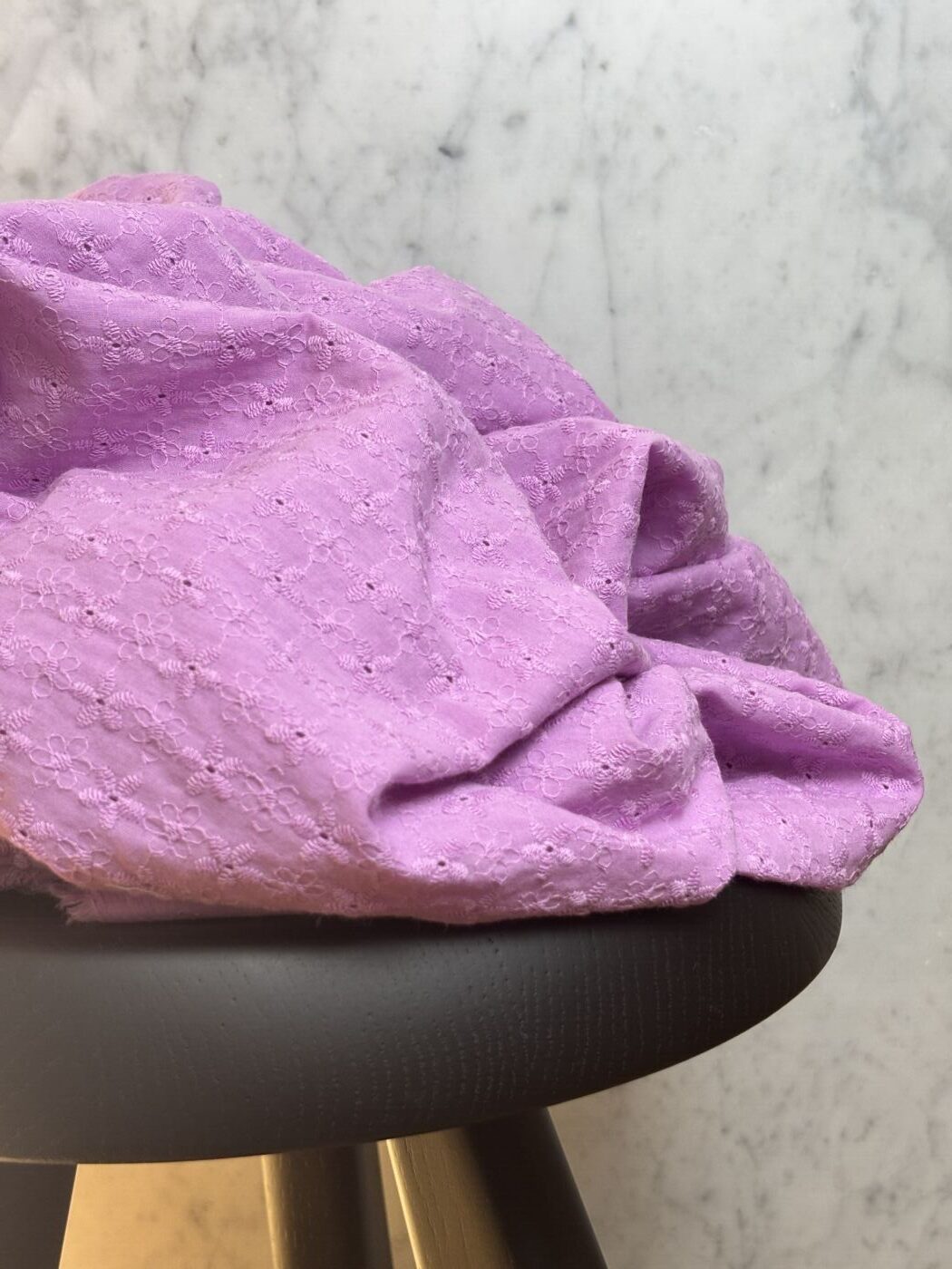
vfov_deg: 36.8
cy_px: 634
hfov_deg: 28.0
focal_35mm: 52
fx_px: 1907
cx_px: 476
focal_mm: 5.96
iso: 50
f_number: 1.6
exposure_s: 1/70
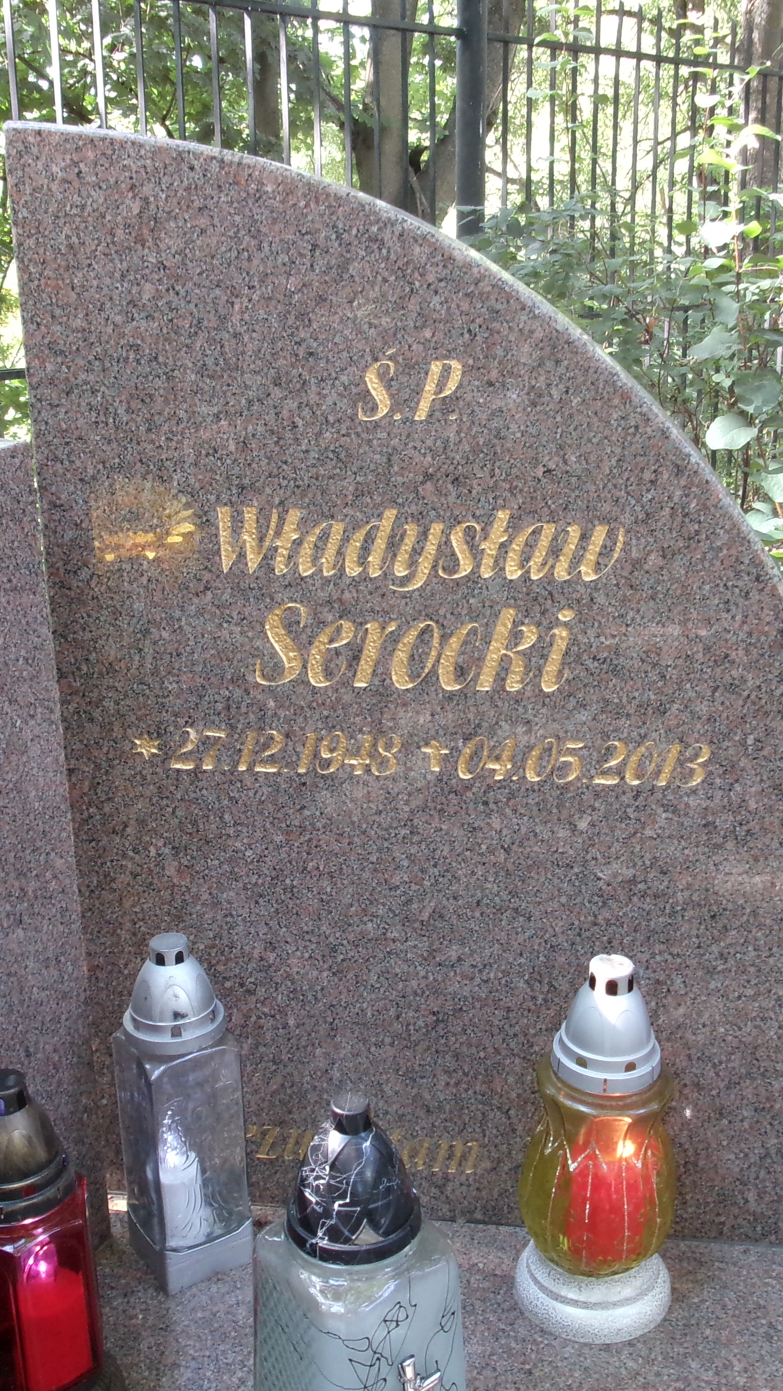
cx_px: 384
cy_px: 694
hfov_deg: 29.0
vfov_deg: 49.4
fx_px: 1513
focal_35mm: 41
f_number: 3.9
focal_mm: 5.1
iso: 266
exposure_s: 1/34
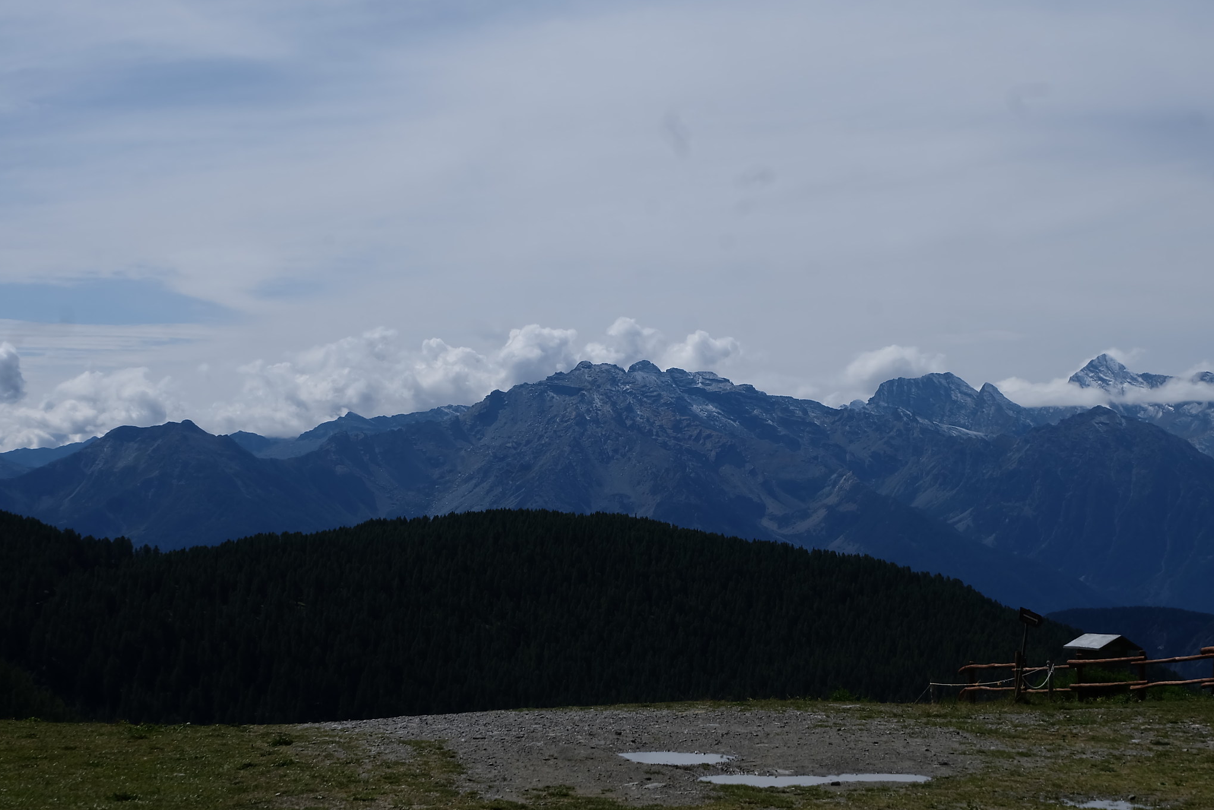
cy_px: 384
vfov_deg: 15.5
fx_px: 2968
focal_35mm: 88
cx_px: 646
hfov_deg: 23.1
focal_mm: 50
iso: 100
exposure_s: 1/250
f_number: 14
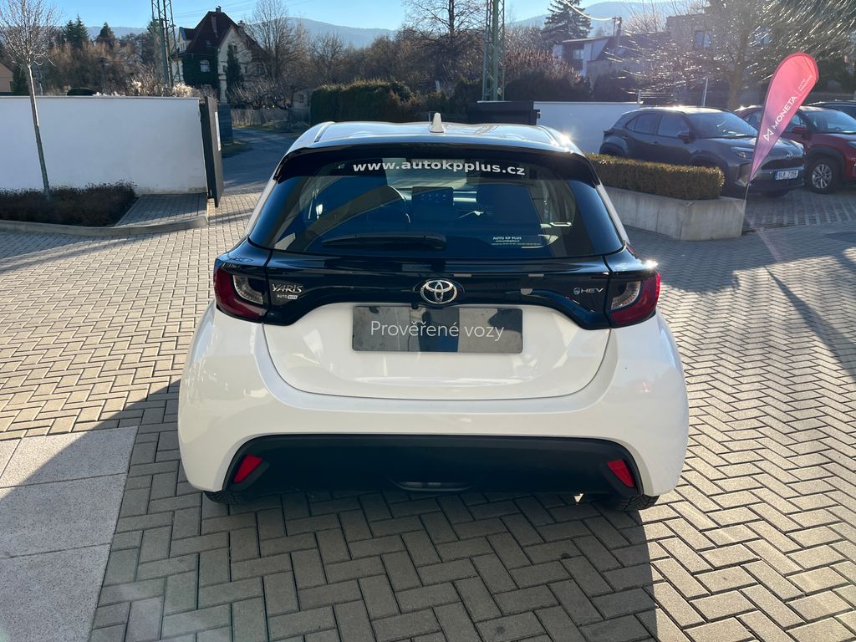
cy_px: 321
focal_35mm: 26
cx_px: 428
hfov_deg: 67.3
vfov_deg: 53.1
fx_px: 643
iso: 50
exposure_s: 1/1389
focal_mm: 5.1
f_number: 1.6
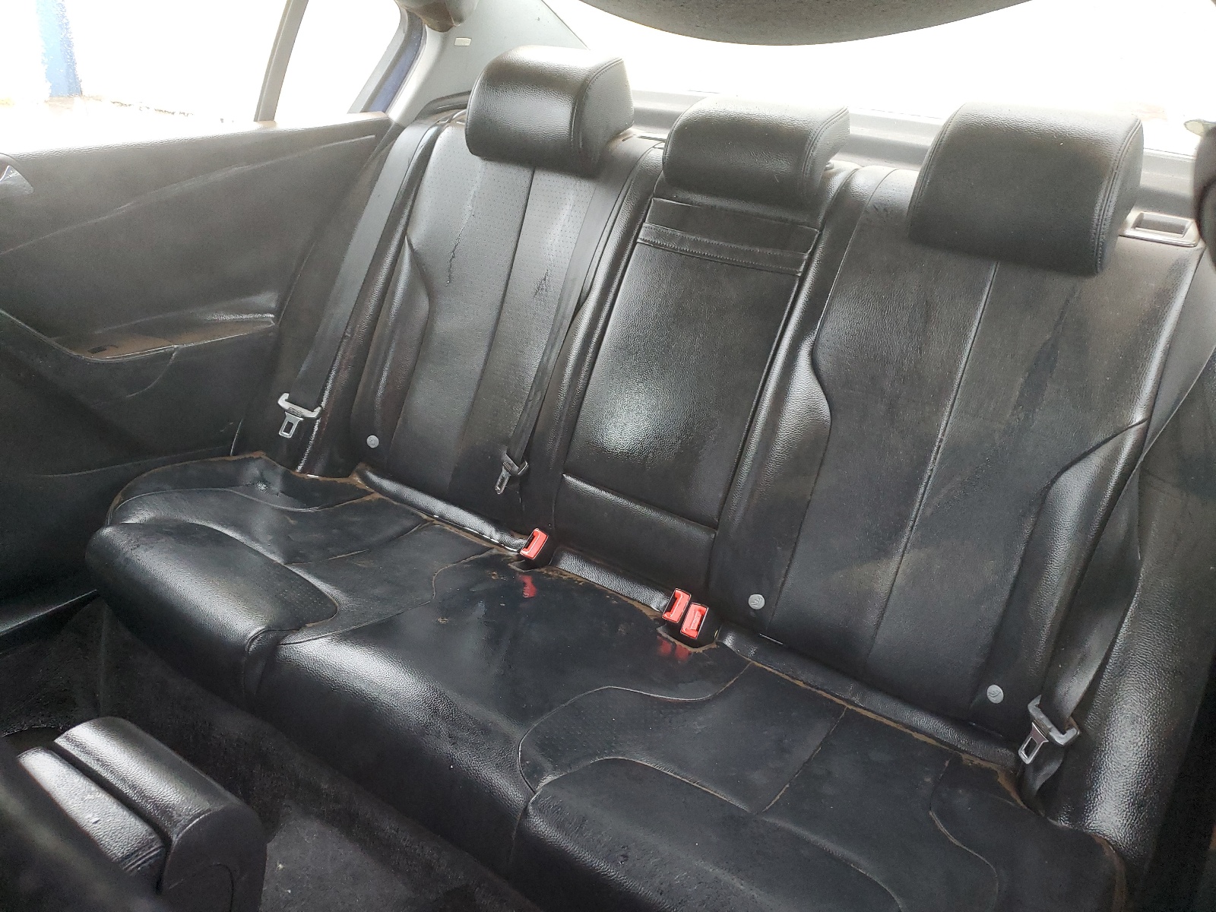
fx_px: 913
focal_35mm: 26
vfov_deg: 53.1
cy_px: 456
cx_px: 608
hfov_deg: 67.3
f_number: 1.5
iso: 180
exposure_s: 1/60.2
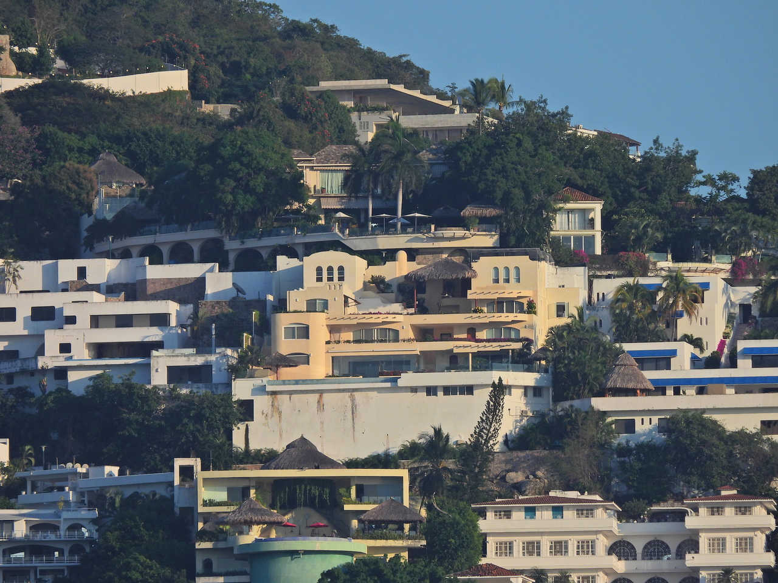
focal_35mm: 1100
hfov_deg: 1.8
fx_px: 24723
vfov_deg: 1.4
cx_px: 389
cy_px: 292
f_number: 5.6
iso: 100
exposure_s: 1/800
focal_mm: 196
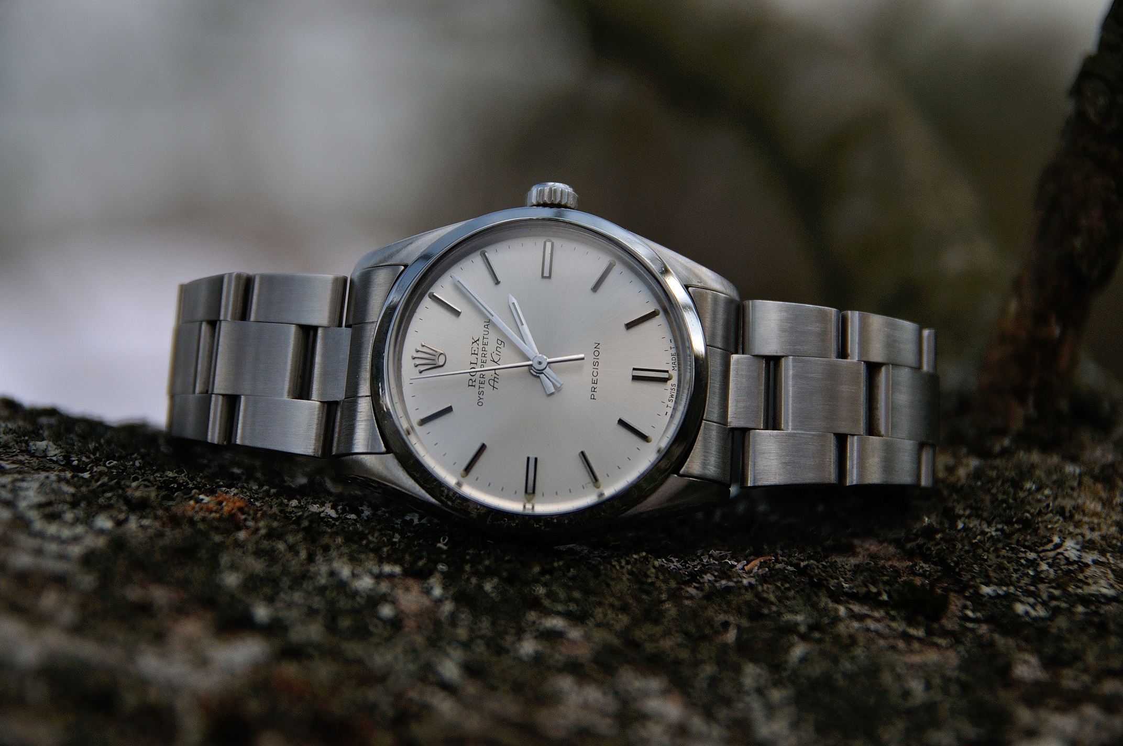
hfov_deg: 27.0
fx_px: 2337
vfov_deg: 18.1
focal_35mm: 75
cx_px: 562
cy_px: 373
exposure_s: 1/4000
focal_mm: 50
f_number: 4
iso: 200
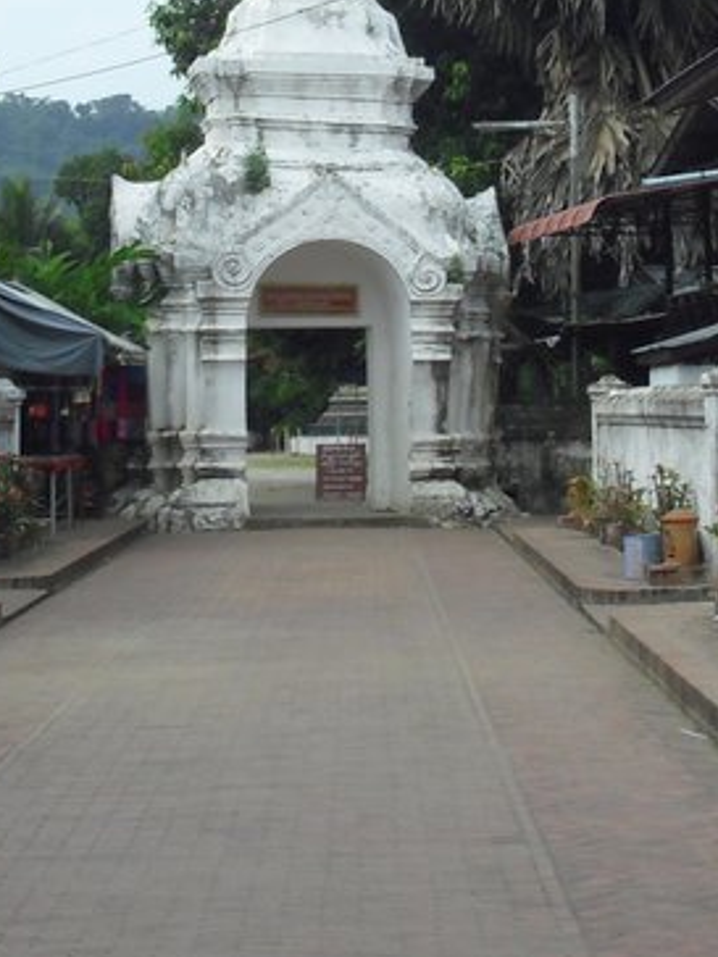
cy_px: 197
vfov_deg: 18.2
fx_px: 2959
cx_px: 345
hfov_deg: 13.8
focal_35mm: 107
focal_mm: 6.2
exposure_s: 1/125
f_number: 8
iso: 100
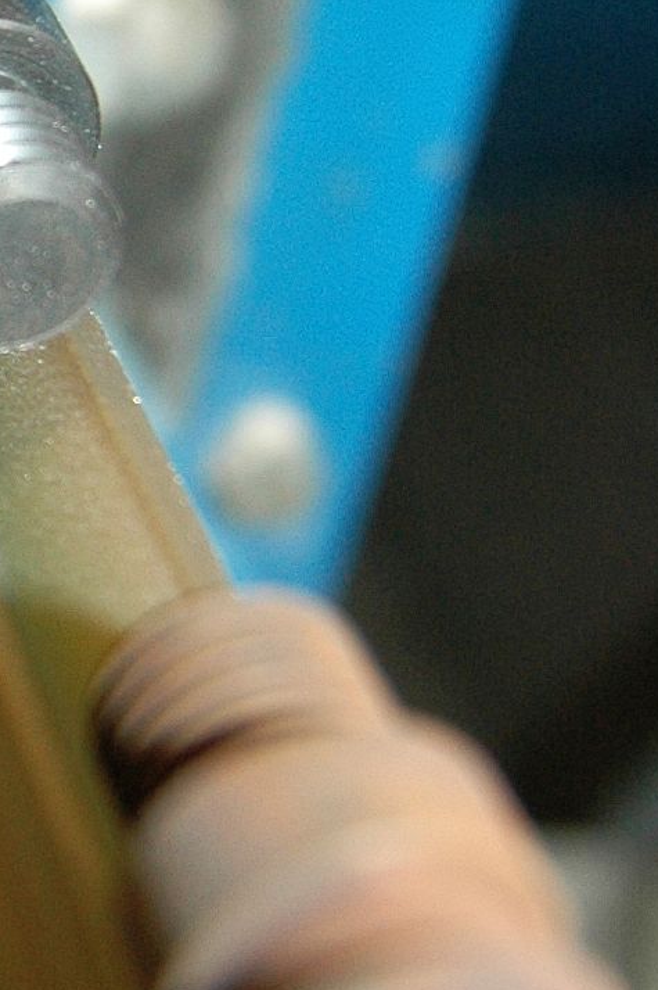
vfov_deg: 16.9
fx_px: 3297
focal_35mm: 120
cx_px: -665
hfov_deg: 10.5
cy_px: 219
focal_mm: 19
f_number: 3.5
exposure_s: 1/60
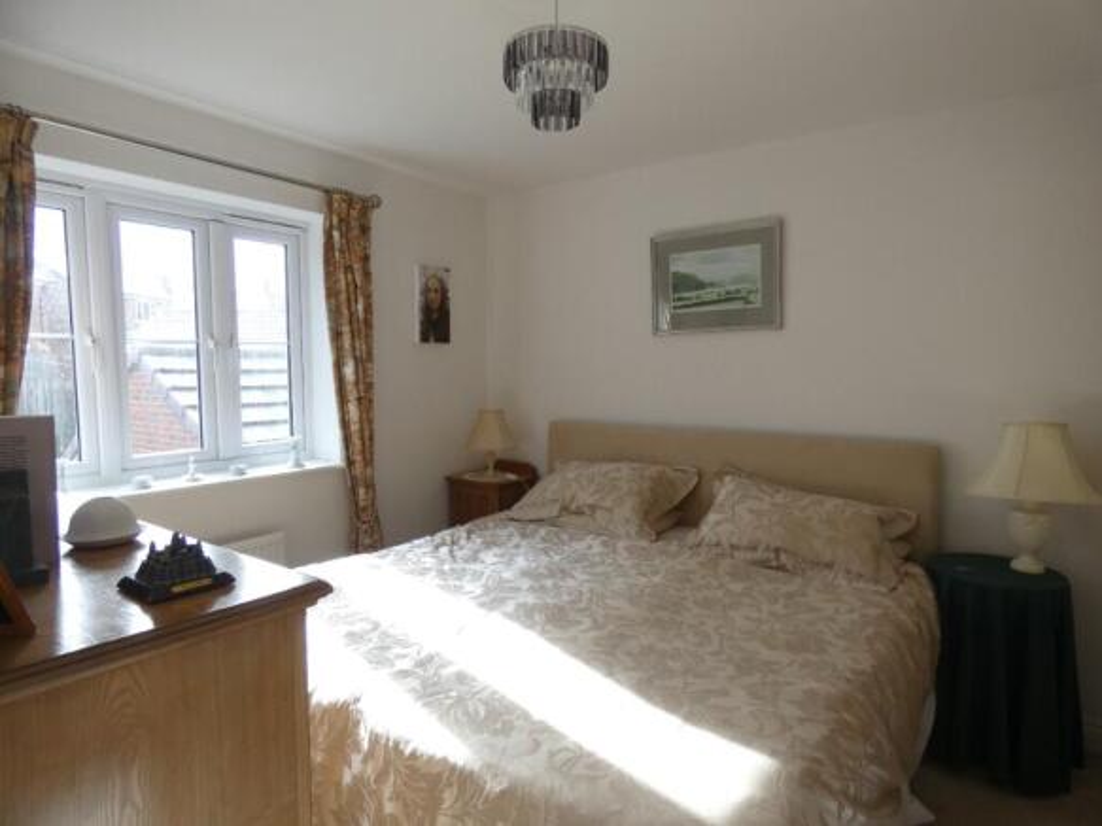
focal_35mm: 20
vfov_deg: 66.0
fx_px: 637
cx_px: 551
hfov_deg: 81.8
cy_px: 413
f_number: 2.8
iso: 80
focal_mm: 3.6
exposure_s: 1/100
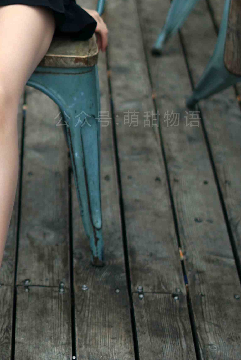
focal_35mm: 123
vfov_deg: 16.6
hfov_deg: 11.0
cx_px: -20
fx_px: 1234
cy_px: 150
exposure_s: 1/4000
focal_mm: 50
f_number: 2
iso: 200
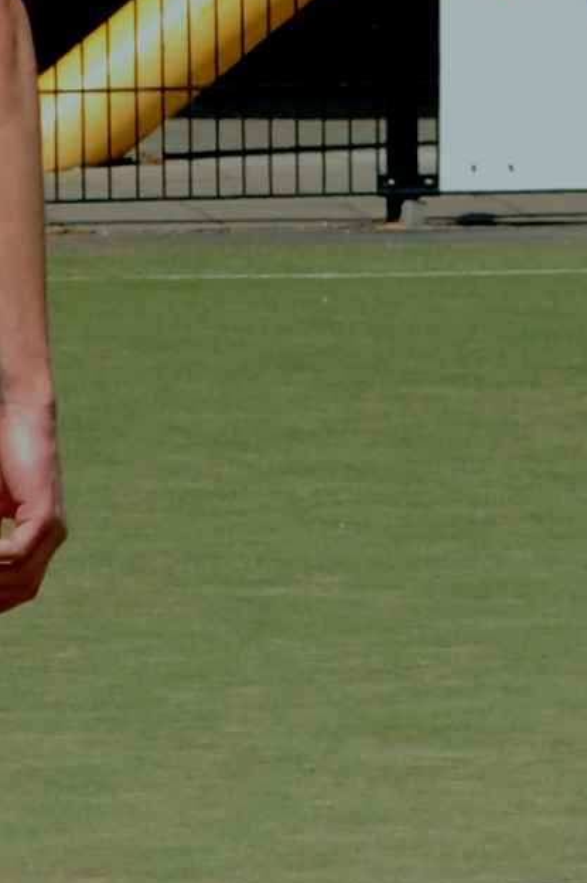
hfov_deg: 3.2
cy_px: 246
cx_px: 616
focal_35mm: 428
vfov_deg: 4.8
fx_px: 10485
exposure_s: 1/2000
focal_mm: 102
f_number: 11
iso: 1600
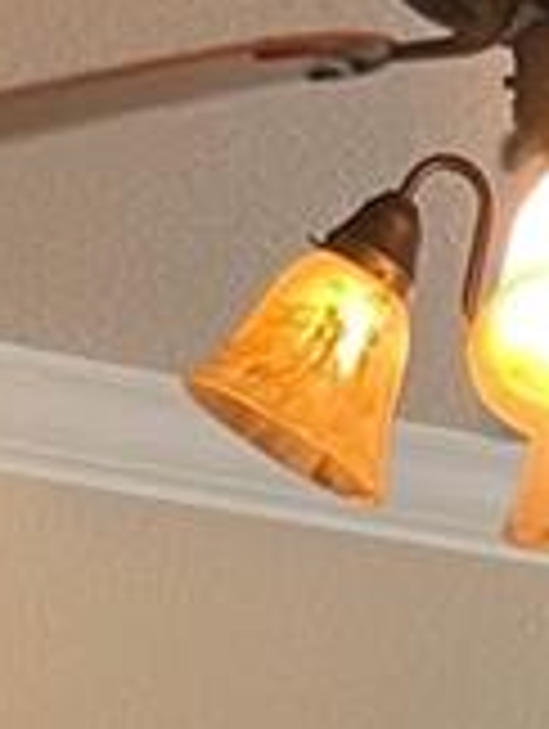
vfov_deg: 8.8
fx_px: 3902
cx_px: 706
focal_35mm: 185
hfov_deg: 8.0
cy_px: 2151
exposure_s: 1/60
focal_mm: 5.1
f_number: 1.6
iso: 125
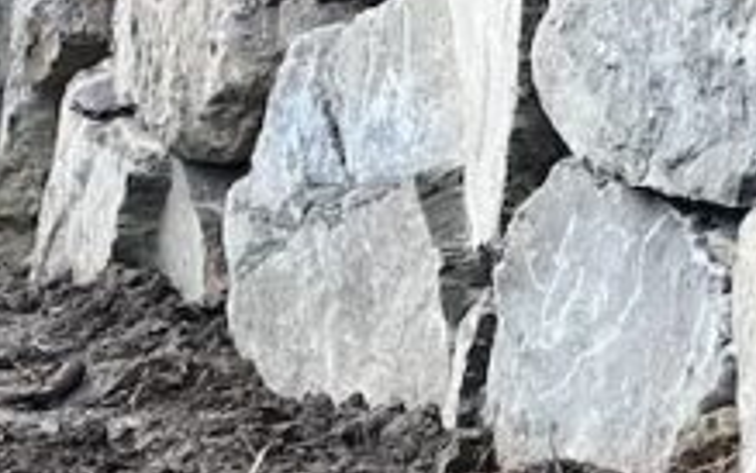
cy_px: -93
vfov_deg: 3.4
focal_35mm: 382
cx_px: 787
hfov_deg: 5.5
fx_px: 7873
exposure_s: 1/99
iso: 100
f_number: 2.8
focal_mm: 9
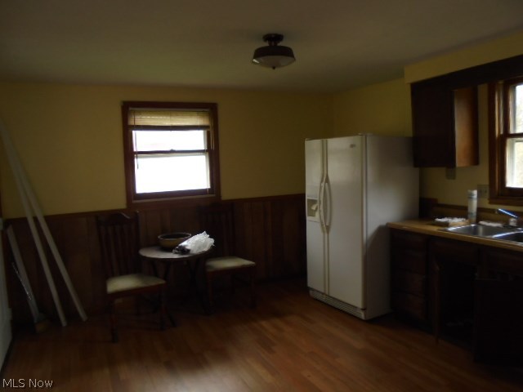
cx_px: 262
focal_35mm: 26
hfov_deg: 67.3
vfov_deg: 53.1
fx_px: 393
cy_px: 196
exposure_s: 1/30
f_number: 3.5
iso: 160
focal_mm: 4.6
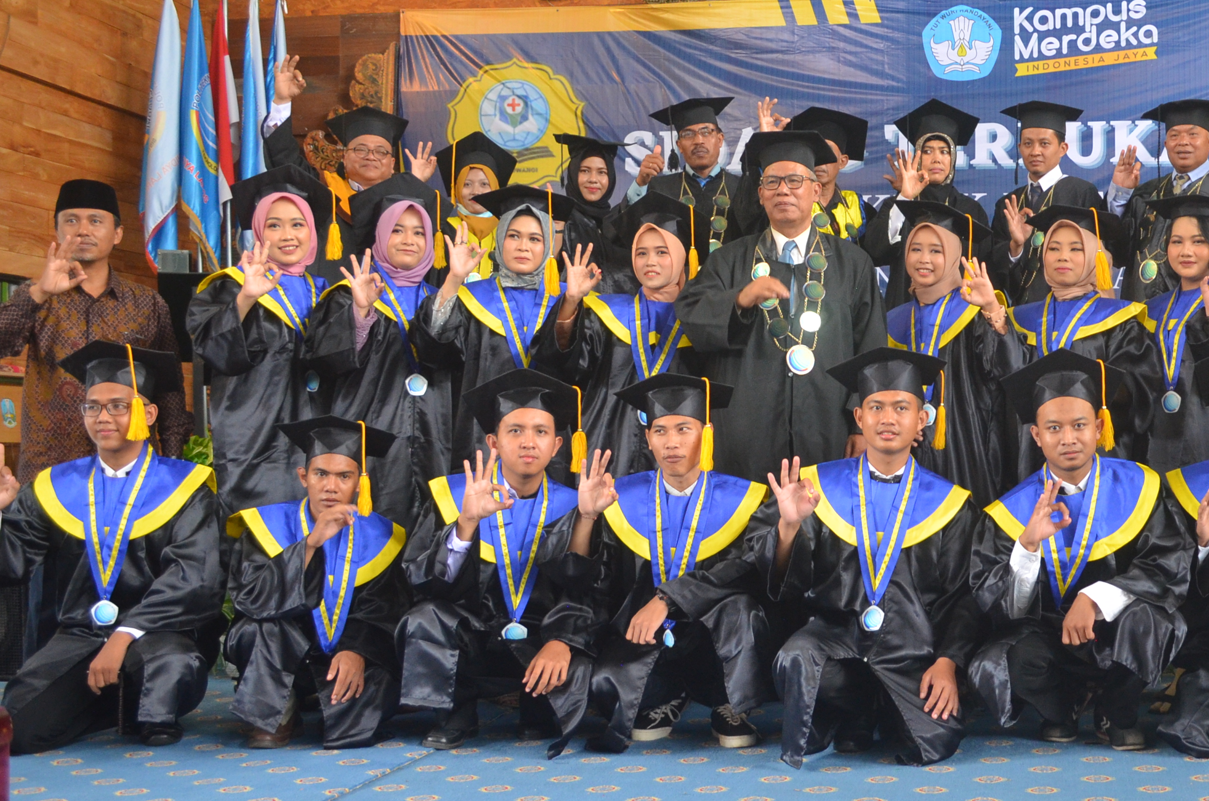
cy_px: 444
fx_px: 1642
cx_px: 954
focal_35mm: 49
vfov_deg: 27.4
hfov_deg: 39.0
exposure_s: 1/40
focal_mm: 20
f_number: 3.8
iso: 800
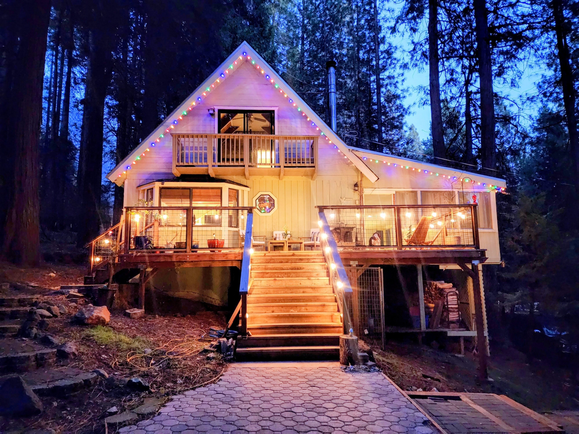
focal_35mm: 23
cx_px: 290
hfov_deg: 73.9
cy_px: 217
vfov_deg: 58.9
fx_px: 385
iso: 1000
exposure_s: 1/24
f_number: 1.8
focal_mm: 6.4
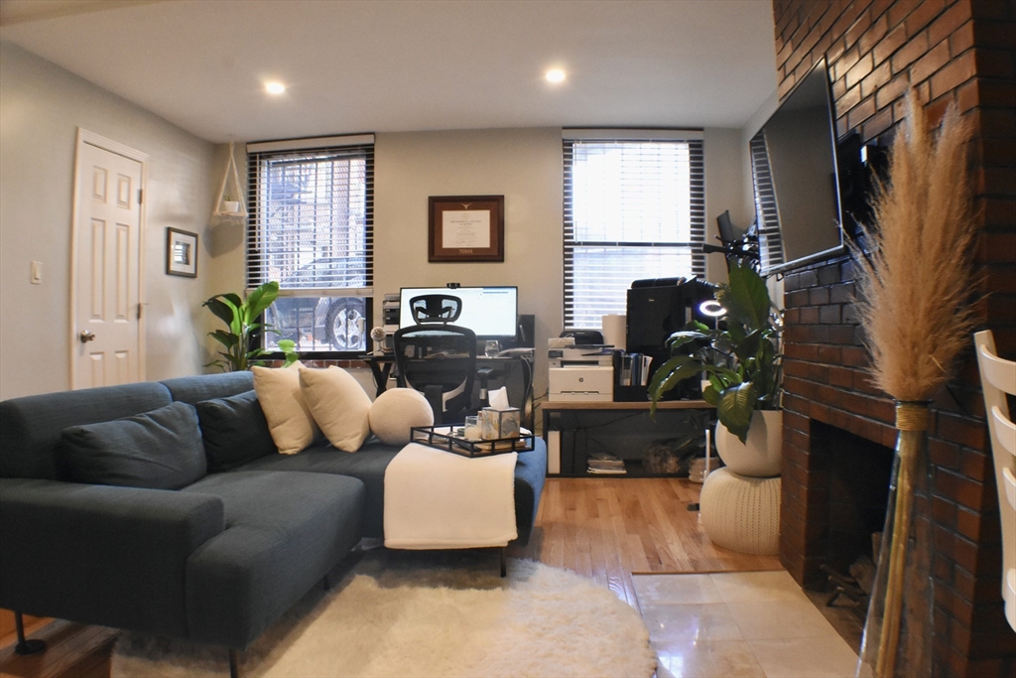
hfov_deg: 57.2
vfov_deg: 40.0
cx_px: 508
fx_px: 931
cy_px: 339
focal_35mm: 33
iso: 3200
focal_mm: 22
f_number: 11
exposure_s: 1/40
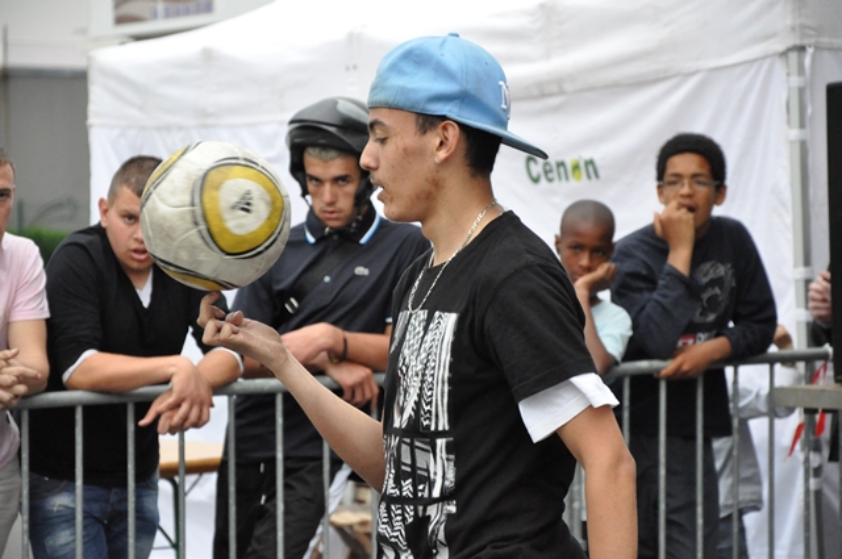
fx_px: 3679
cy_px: 280
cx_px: 421
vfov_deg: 8.7
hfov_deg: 13.1
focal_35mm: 158
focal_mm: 105
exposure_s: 1/640
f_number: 6.3
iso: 3200
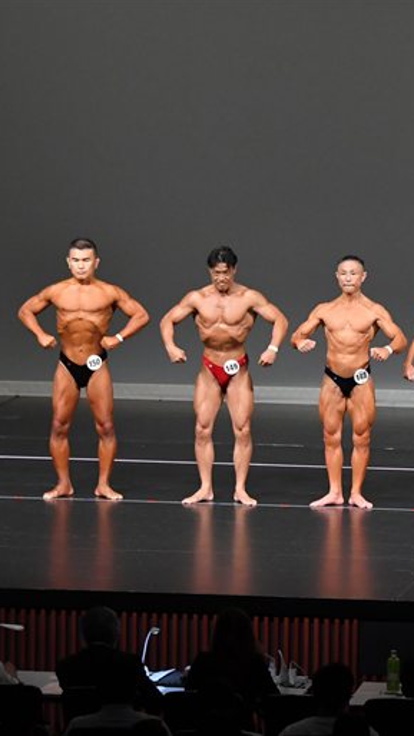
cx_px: 485
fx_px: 4256
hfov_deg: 5.5
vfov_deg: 9.9
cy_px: 368
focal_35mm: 218
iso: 4000
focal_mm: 92
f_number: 5.6
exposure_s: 1/400
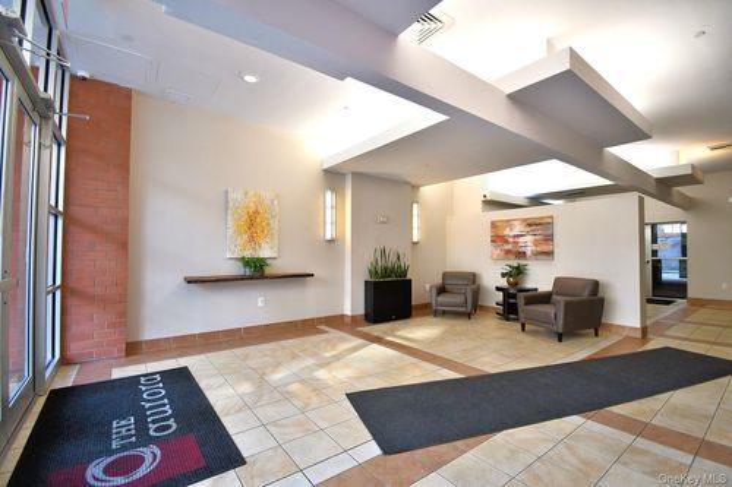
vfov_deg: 77.3
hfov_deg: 100.4
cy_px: 244
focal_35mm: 15
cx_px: 366
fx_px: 305
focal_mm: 10
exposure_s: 1/125
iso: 800
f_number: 4.5
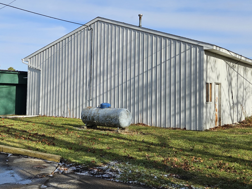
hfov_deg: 41.1
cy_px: 72
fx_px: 328
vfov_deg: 32.0
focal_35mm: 45
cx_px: 69
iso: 25
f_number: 1.8
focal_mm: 5.4
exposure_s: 1/2032
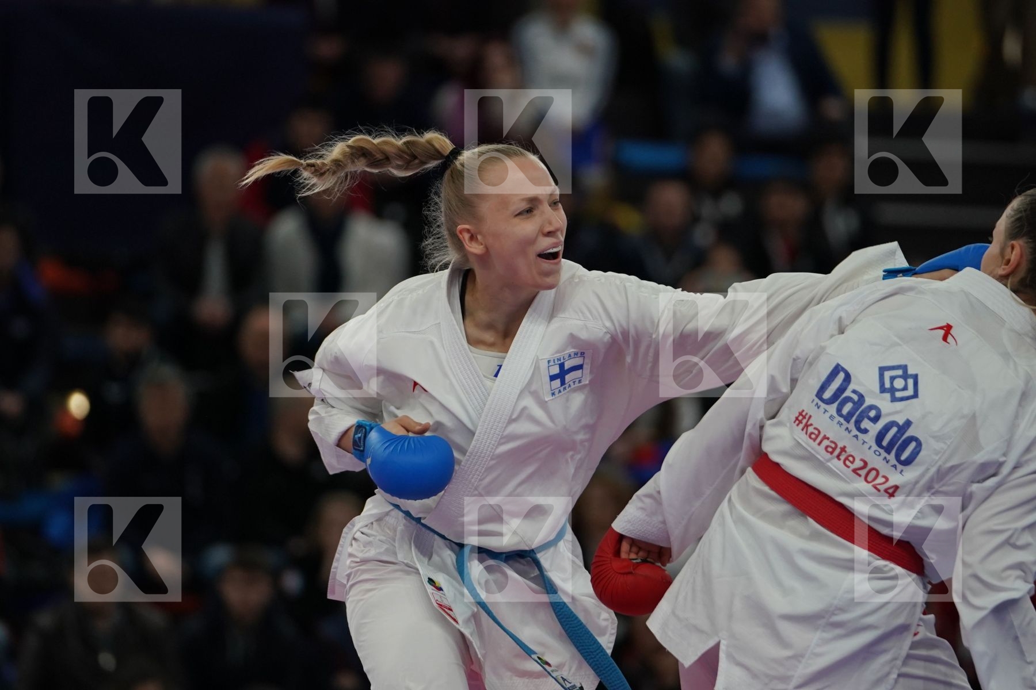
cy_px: 345
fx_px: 7712
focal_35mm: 268
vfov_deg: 5.1
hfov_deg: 7.7
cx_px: 518
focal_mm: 179
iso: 1000
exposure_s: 1/1000
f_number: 2.8
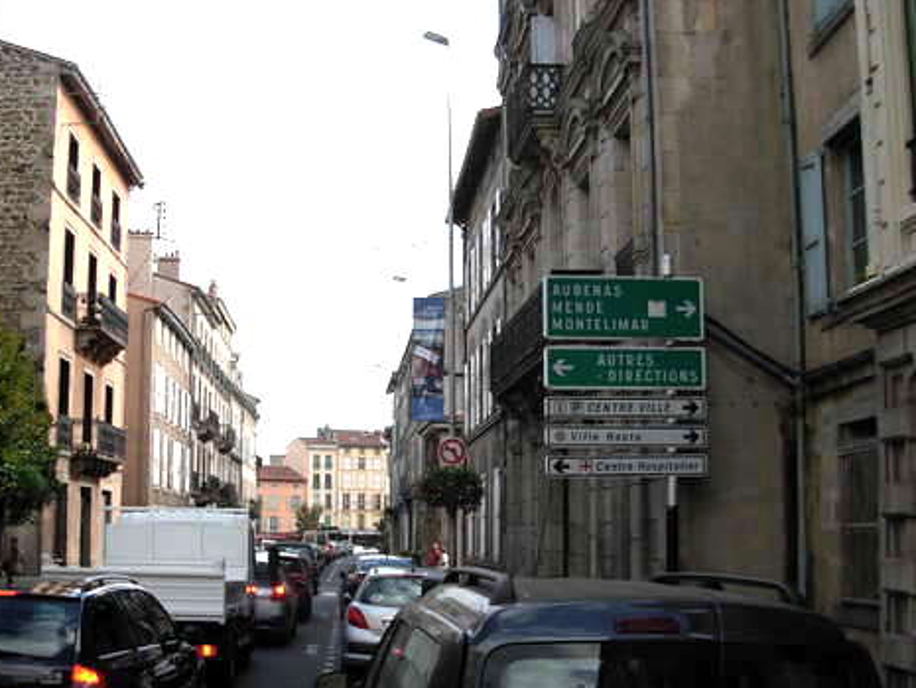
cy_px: 426
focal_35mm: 49
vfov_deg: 29.6
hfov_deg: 38.6
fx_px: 1297
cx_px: 341
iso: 79
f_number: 2.9
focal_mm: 6.3
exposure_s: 1/703
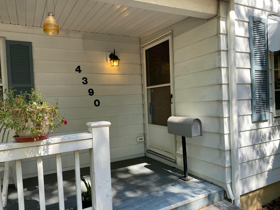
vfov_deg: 53.1
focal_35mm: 26
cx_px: 140
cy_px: 105
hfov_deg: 67.3
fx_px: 210
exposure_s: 1/267
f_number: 1.8
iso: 32
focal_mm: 4.25
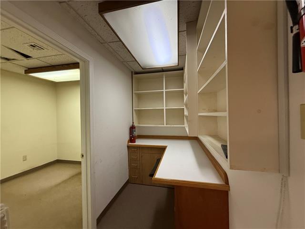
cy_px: 114
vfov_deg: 85.7
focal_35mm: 14
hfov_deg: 102.1
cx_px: 152
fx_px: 123
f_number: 2.2
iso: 320
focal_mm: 2.22
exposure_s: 1/60
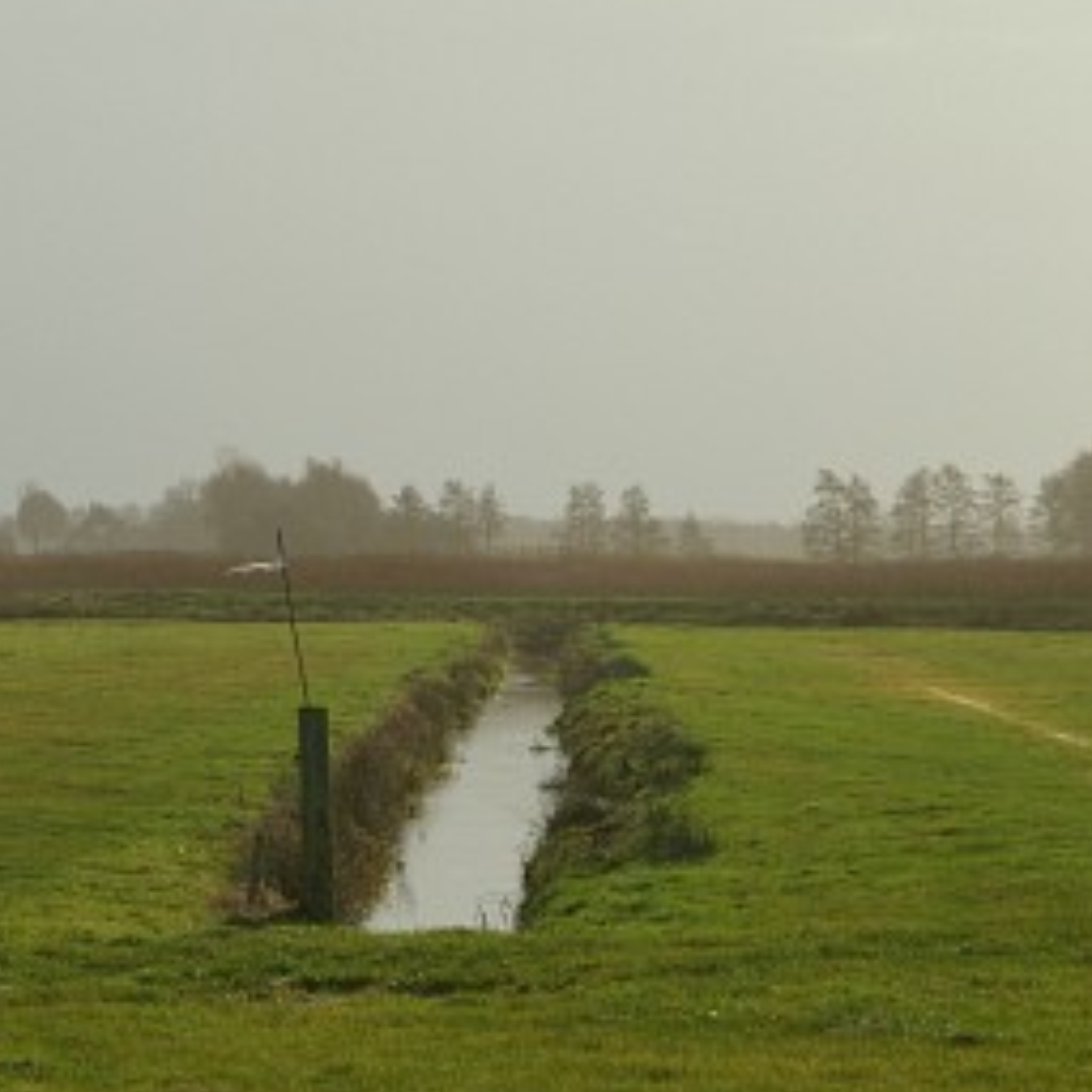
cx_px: 550
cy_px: 582
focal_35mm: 251
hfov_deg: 7.0
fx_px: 8958
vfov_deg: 7.0
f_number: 8
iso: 400
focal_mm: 112
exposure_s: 1/500
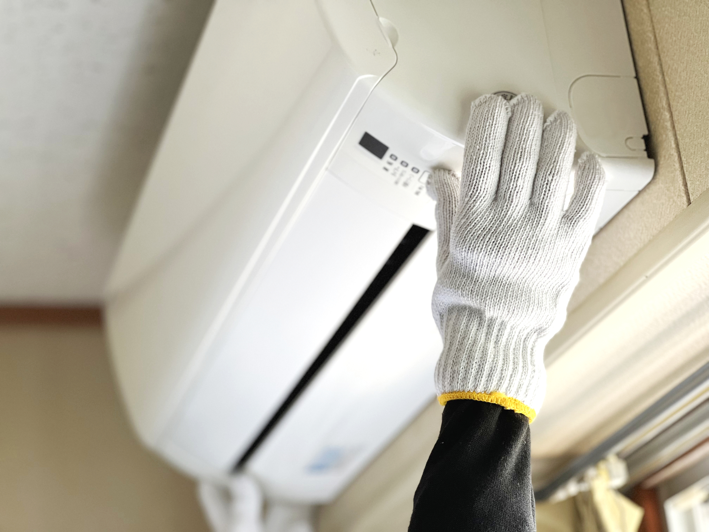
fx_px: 1577
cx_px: 354
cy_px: 266
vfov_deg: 19.1
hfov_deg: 25.3
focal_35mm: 77
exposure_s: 1/80
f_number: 2.8
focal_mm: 9
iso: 250
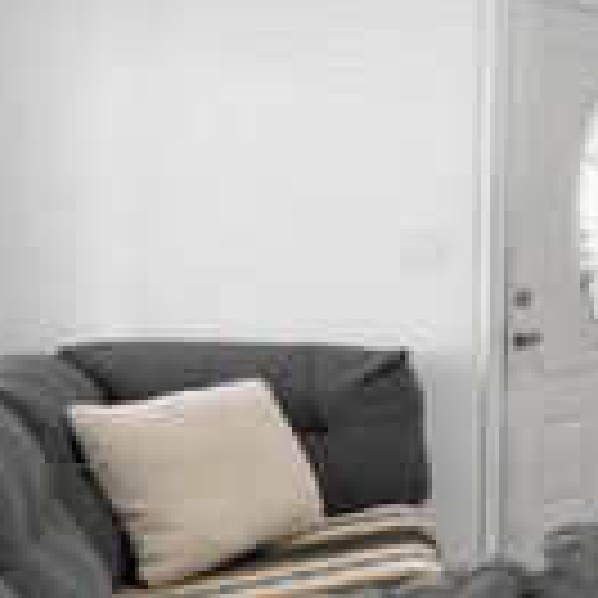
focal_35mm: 53
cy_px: 198
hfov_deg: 17.3
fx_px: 1036
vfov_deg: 31.9
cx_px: 1299
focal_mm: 13
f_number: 5.6
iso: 250
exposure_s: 1/1.67
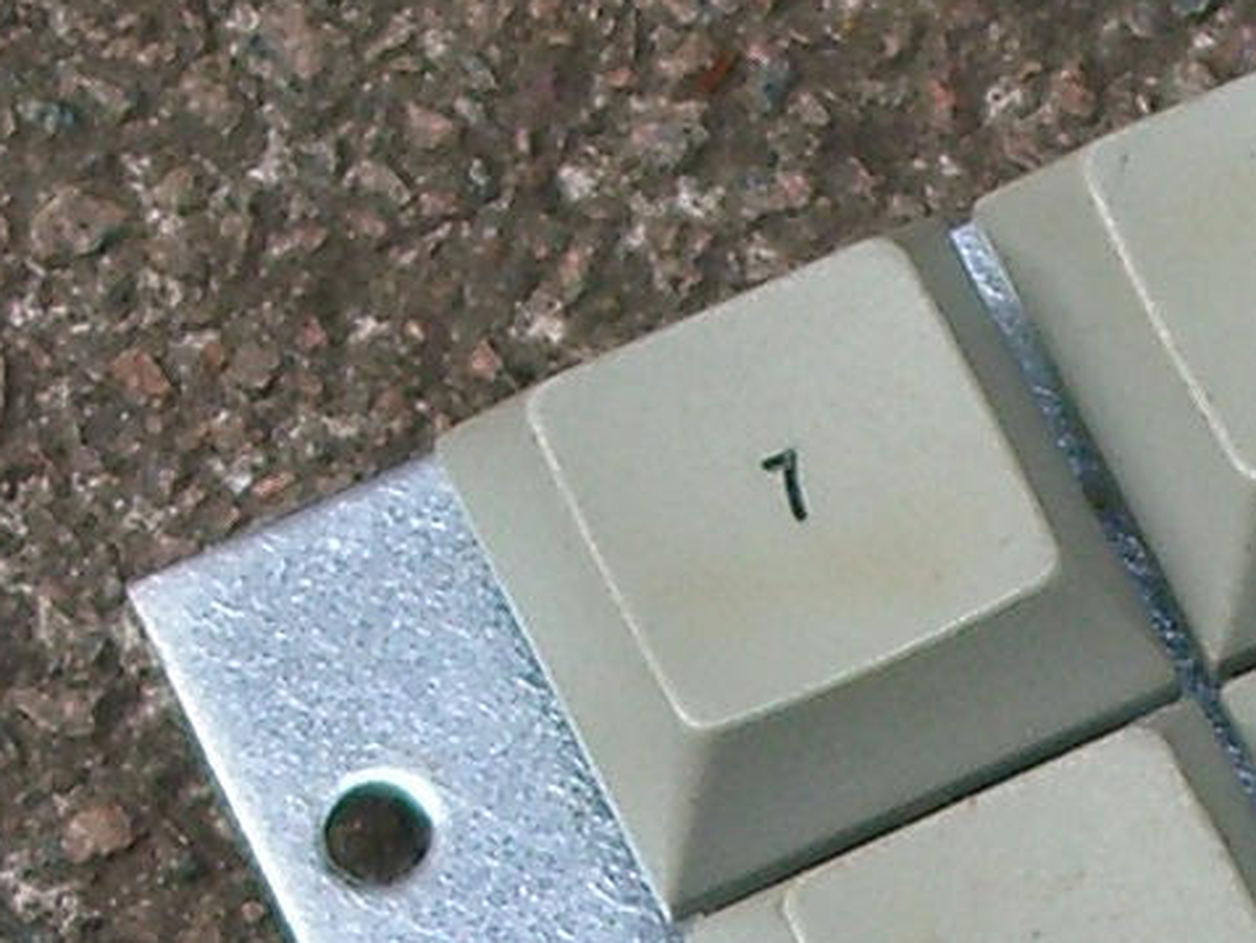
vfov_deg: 4.4
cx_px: 1776
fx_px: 12052
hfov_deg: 5.9
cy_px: 1836
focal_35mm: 332
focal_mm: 10.2
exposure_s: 1/250
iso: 80
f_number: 3.5
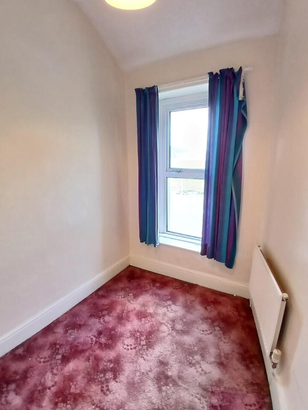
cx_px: 151
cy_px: 206
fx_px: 214
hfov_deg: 71.6
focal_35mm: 18
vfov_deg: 87.8
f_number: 2.2
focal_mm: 1.4
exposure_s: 1/33.3
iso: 125
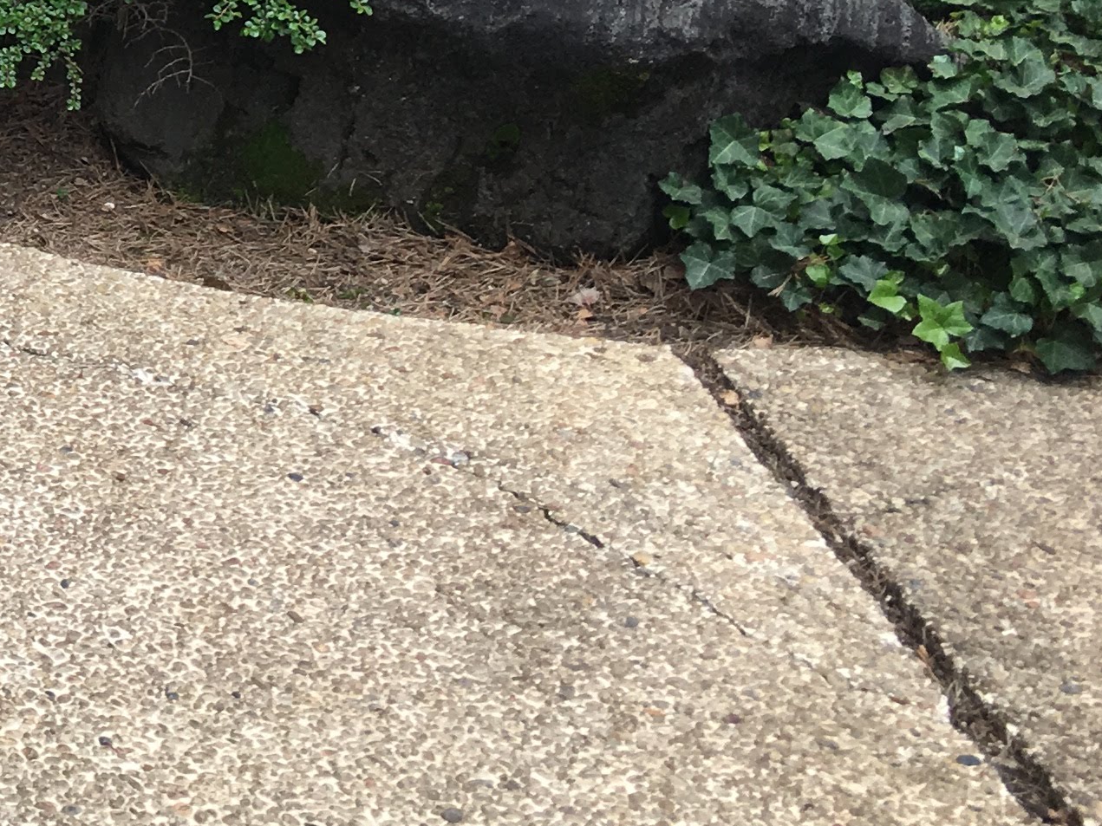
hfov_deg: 18.7
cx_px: -569
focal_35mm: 92
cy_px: -236
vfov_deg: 15.3
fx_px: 2929
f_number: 2.2
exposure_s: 1/234
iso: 25
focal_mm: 4.15
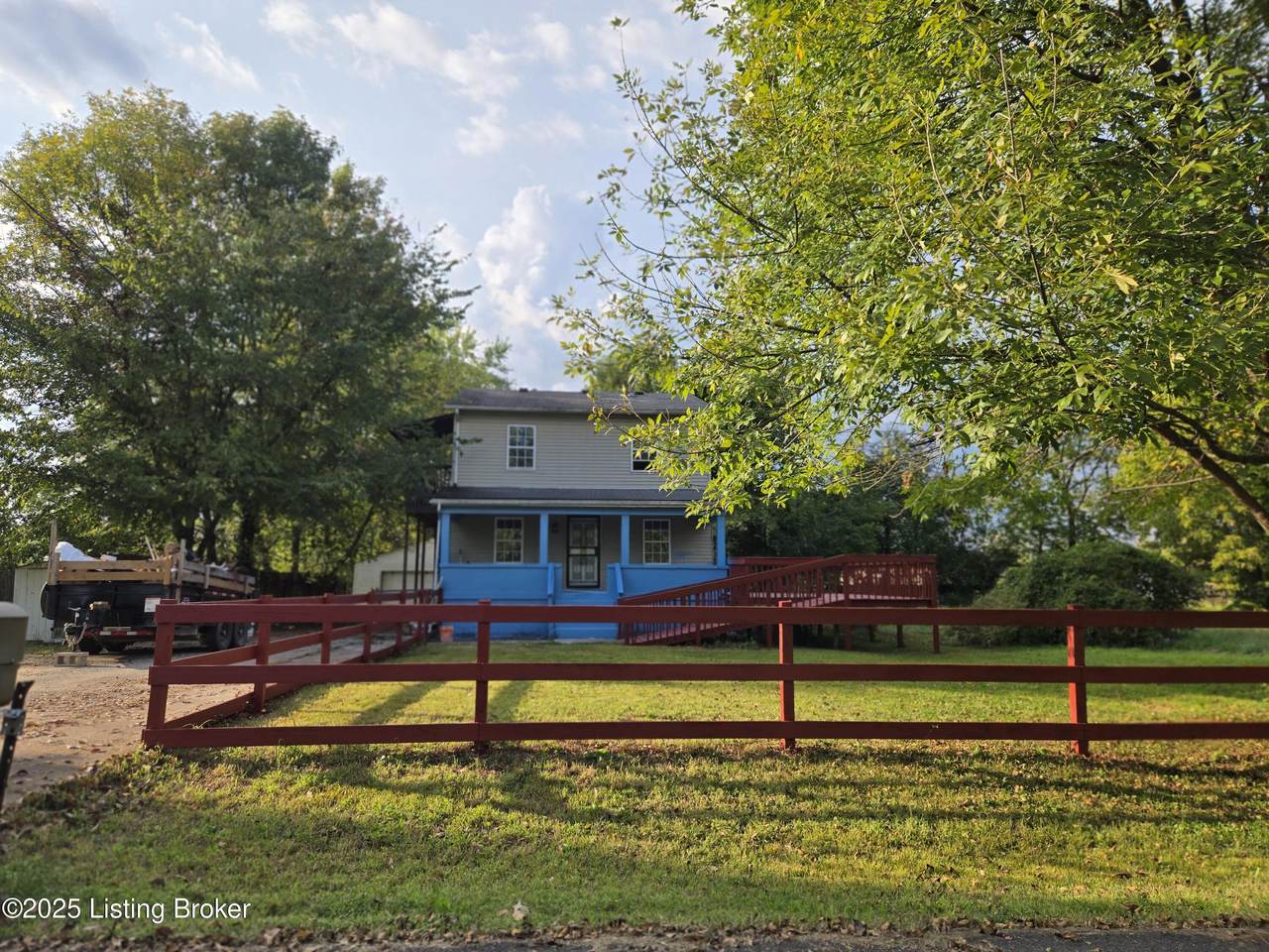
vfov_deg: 58.9
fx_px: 843
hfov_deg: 73.9
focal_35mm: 23
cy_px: 476
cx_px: 634
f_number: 1.8
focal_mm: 5.4
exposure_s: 1/1437
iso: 25
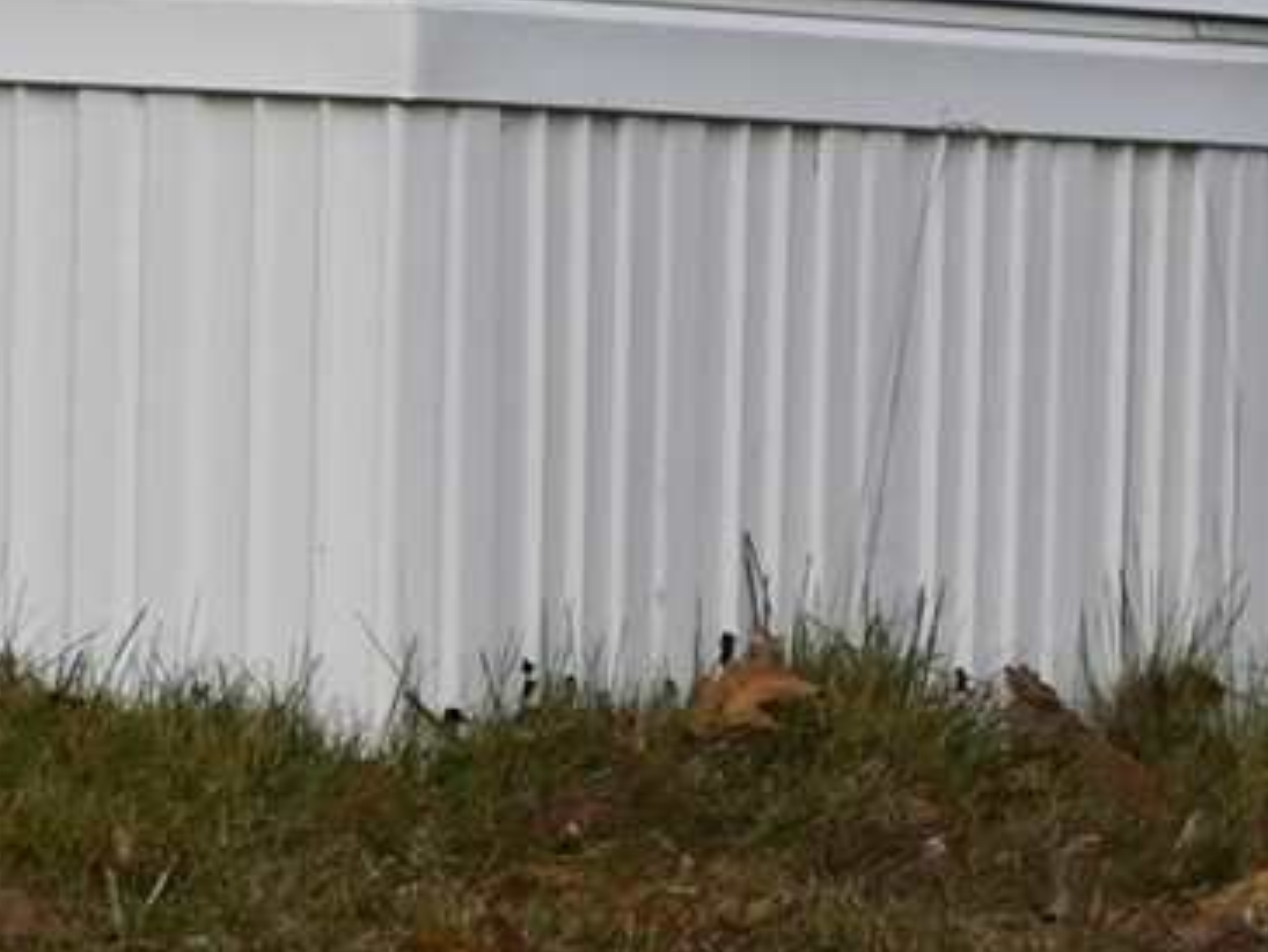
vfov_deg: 5.5
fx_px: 9784
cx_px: -2140
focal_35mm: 267
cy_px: -459
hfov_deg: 6.9
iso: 180
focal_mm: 22
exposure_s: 1/250
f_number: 5.6
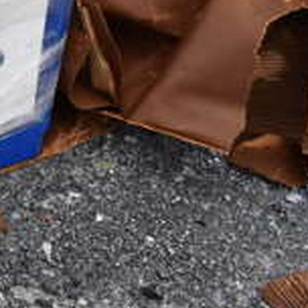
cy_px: -83
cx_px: -263
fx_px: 926
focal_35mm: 92
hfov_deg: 15.8
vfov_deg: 17.8
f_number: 7.1
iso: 200
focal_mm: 18
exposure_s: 1/250
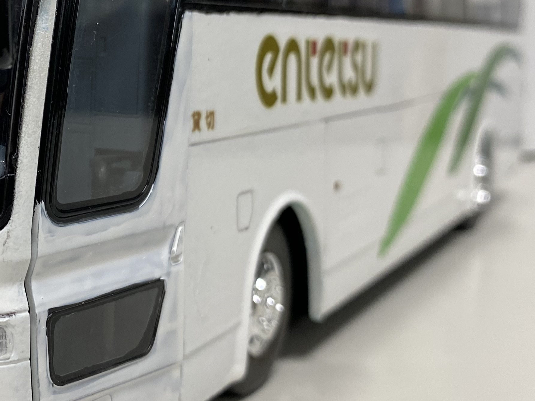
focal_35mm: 59
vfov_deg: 24.6
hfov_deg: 31.0
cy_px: 111
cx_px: 38
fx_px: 912
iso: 64
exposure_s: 1/60
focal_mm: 4.25
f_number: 1.8
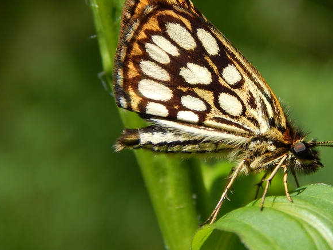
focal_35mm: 158
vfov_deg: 9.4
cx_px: 225
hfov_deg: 12.5
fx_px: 1521
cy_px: 101
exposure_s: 1/400
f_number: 4.6
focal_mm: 20.5
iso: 125
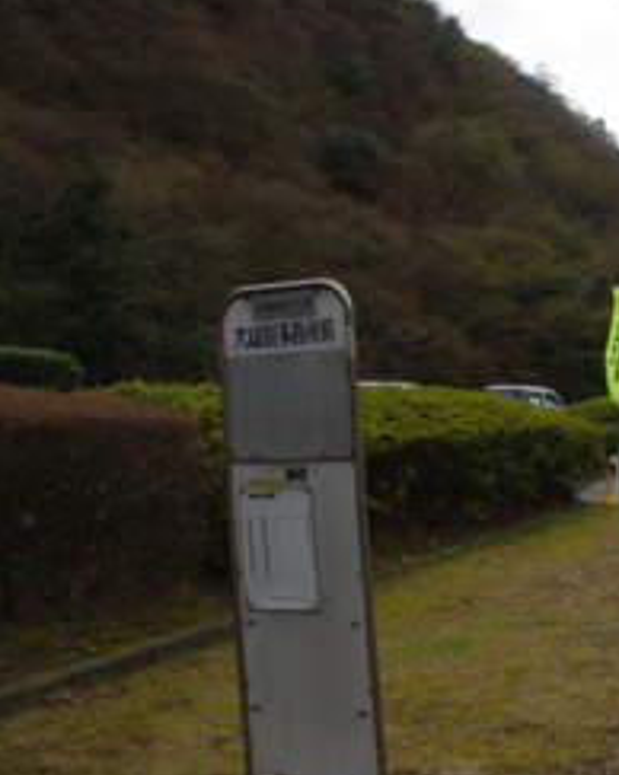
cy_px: 462
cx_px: 609
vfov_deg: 39.4
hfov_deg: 30.0
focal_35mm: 47
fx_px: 1078
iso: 100
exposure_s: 1/250
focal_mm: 18
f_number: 6.7
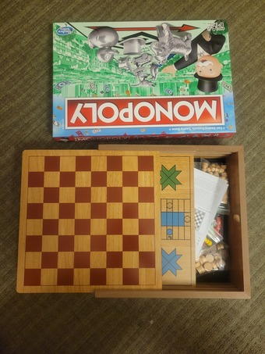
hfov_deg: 53.1
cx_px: 132
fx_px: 265
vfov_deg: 67.3
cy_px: 177
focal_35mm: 26
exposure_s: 1/39
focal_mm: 5.4
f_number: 1.8
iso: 640
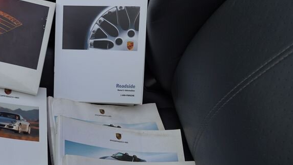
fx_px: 365
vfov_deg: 25.1
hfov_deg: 40.8
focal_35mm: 47
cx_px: 36
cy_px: 125
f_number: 6.3
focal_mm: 25
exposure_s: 1/160
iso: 100
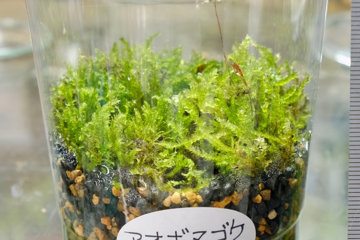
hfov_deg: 17.1
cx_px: 184
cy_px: 139
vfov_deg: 11.4
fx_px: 1200
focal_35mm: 120
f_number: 9
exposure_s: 1/50
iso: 1600
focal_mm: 55
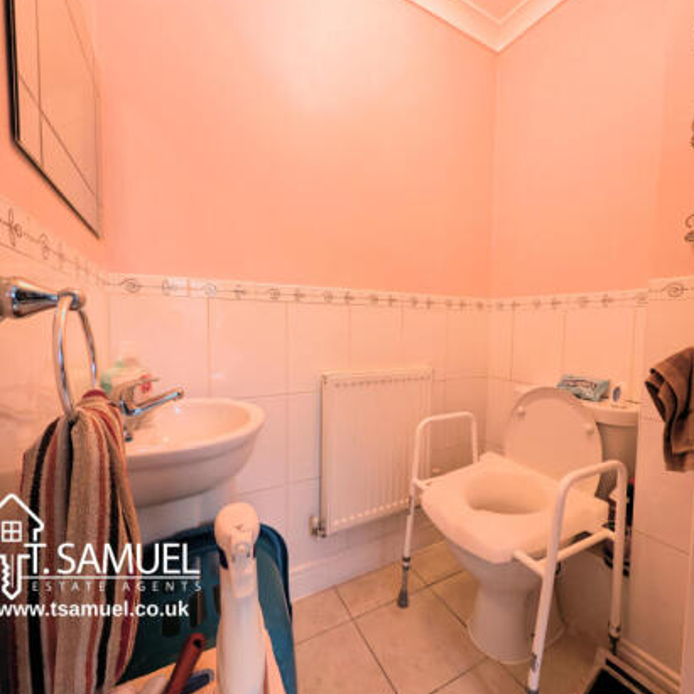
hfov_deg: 90.8
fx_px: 340
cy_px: 345
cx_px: 382
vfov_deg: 91.1
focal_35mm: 15
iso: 37
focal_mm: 2.23
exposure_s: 1/20
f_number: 1.95
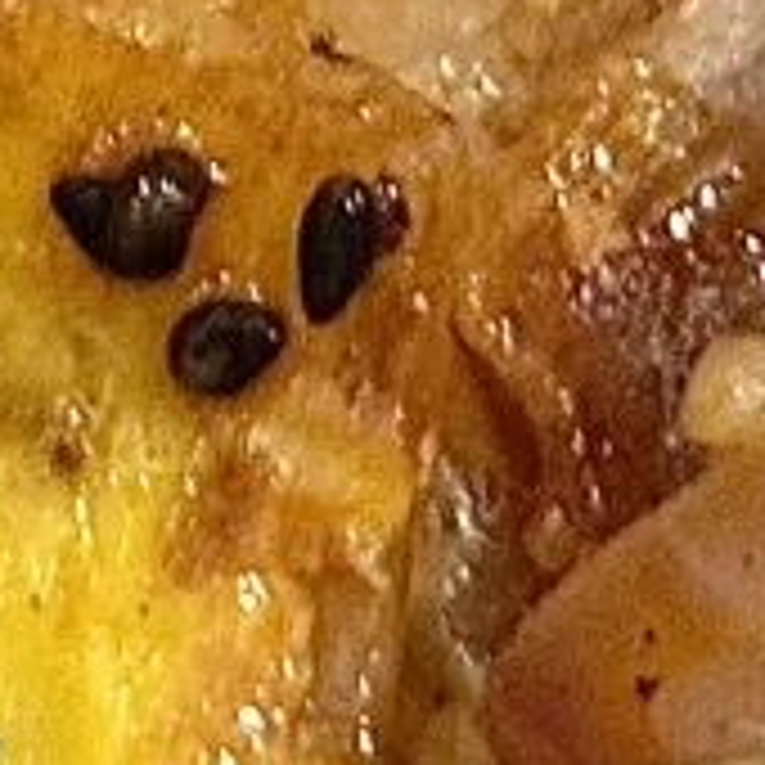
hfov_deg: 4.9
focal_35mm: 359
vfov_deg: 4.6
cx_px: -68
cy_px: -1746
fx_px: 8976
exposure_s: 1/60
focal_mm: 6.76
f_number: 1.78
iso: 250
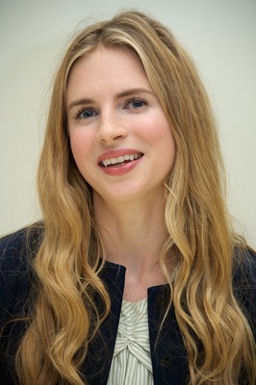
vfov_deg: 9.8
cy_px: 192
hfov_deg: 6.5
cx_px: 128
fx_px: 2244
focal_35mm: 210
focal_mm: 210
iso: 640
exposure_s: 1/60
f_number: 6.3
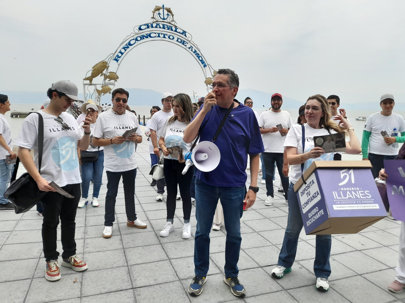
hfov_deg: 67.3
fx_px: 304
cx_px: 207
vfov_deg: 53.1
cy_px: 150
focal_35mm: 26
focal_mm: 4.6
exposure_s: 1/979
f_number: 2
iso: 20
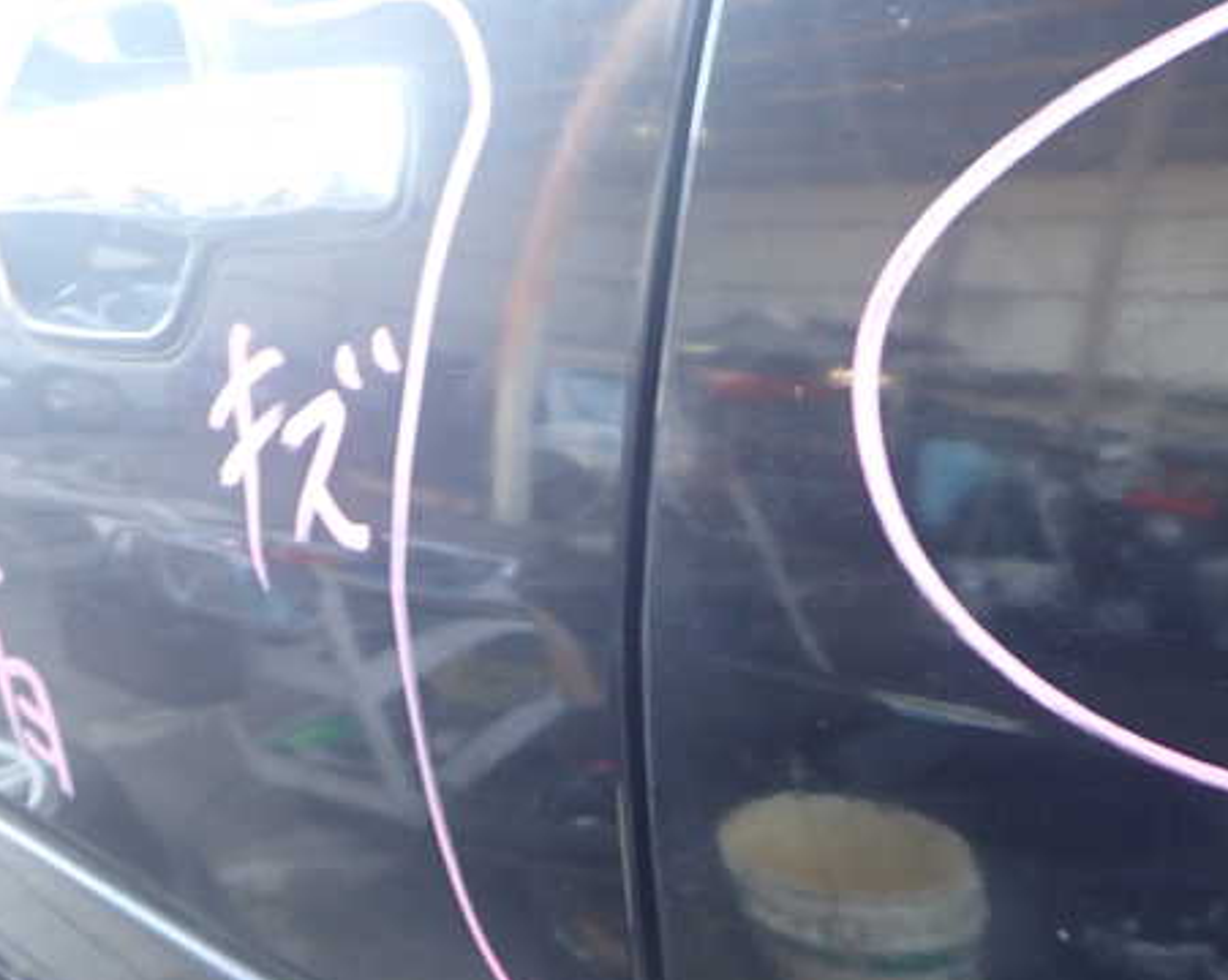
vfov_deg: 38.2
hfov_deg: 46.8
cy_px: 479
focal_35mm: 39
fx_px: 1416
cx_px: 545
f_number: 2.3
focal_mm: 5.4
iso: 200
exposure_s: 1/30
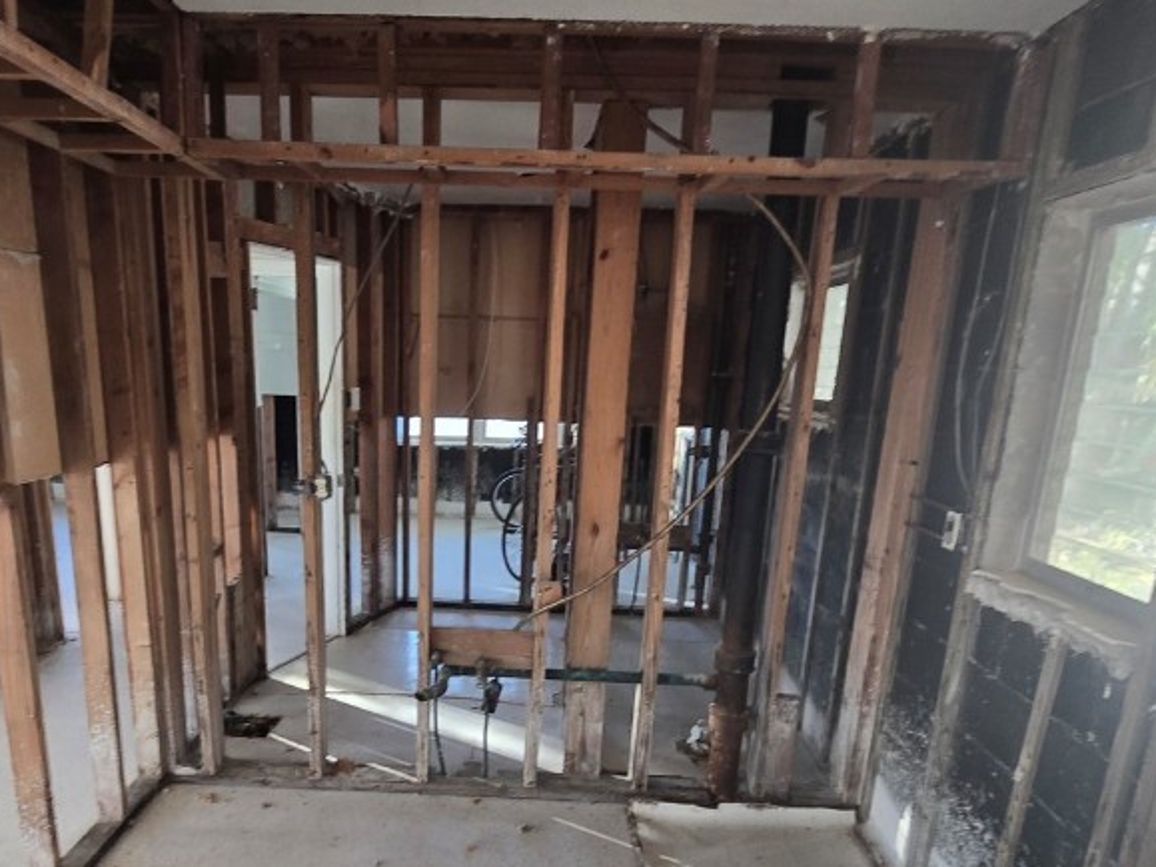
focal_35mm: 23
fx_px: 768
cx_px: 497
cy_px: 583
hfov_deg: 73.5
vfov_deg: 57.5
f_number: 2.2
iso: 80
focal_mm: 2.2
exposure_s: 1/60
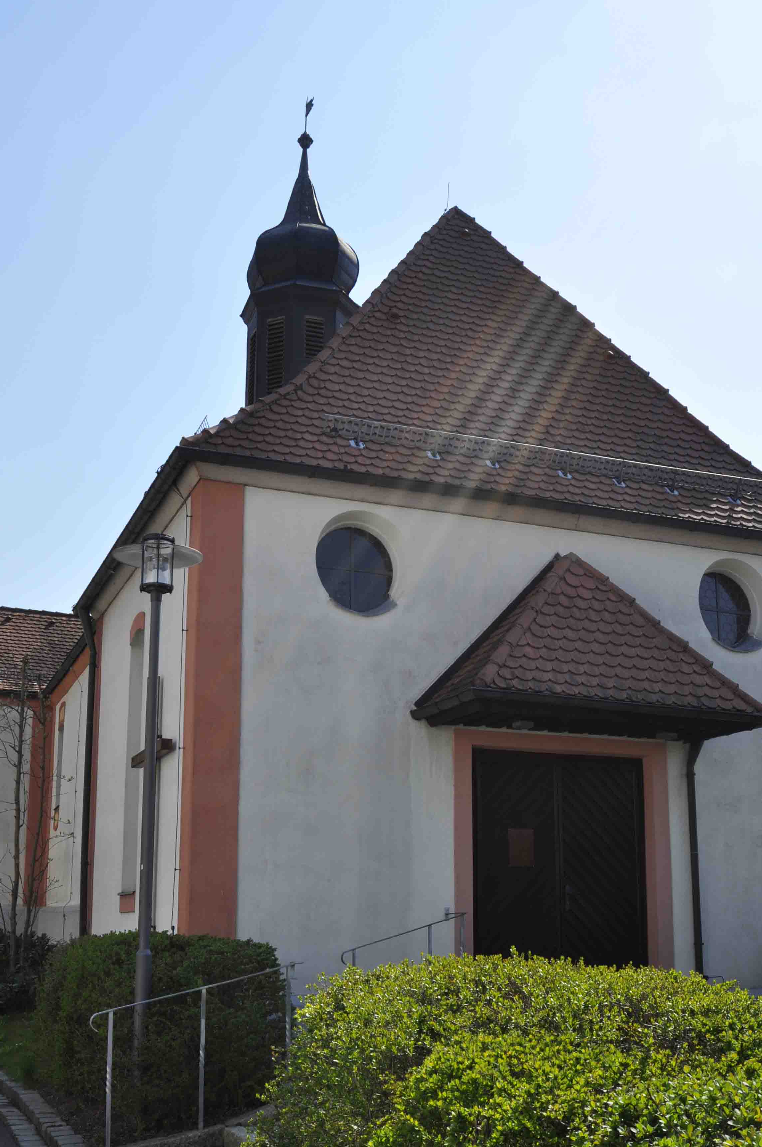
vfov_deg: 47.3
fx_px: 1305
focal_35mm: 41
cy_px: 653
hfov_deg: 32.5
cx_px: 322
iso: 200
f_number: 10
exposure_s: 1/400
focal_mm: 22
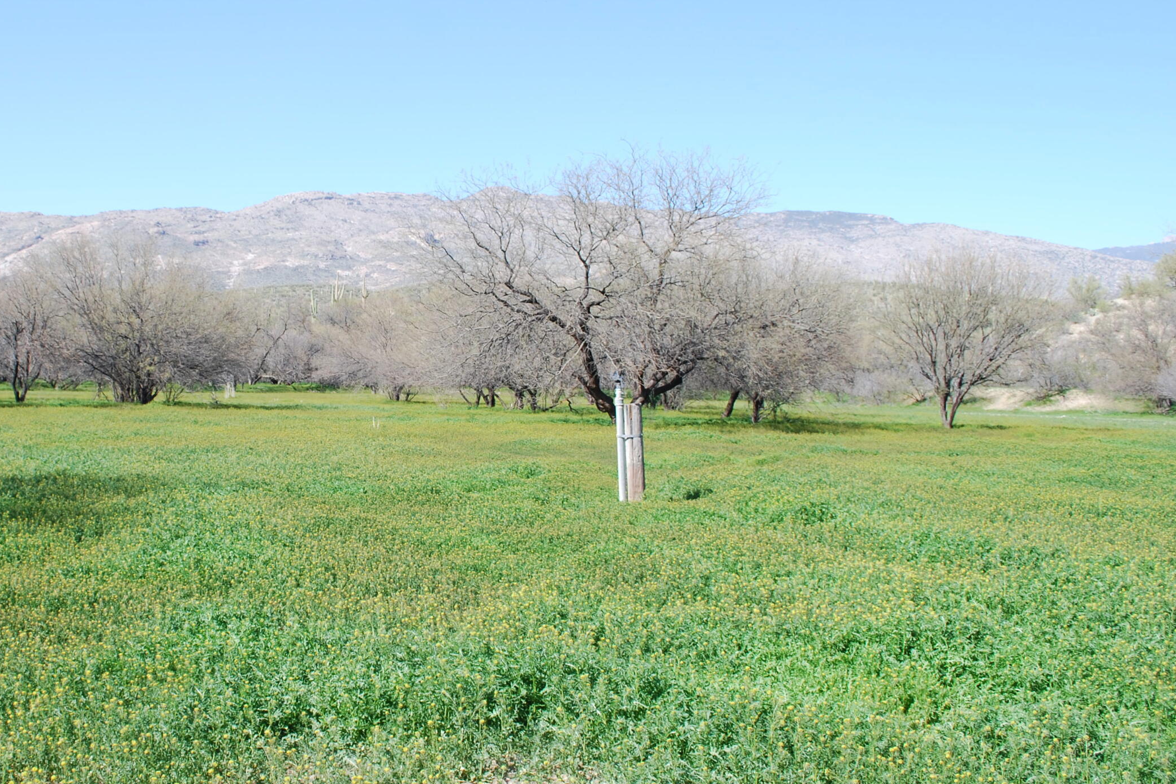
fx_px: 1274
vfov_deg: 34.2
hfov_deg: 48.6
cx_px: 382
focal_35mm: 39
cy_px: 391
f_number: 7.1
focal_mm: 18
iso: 100
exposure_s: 1/200
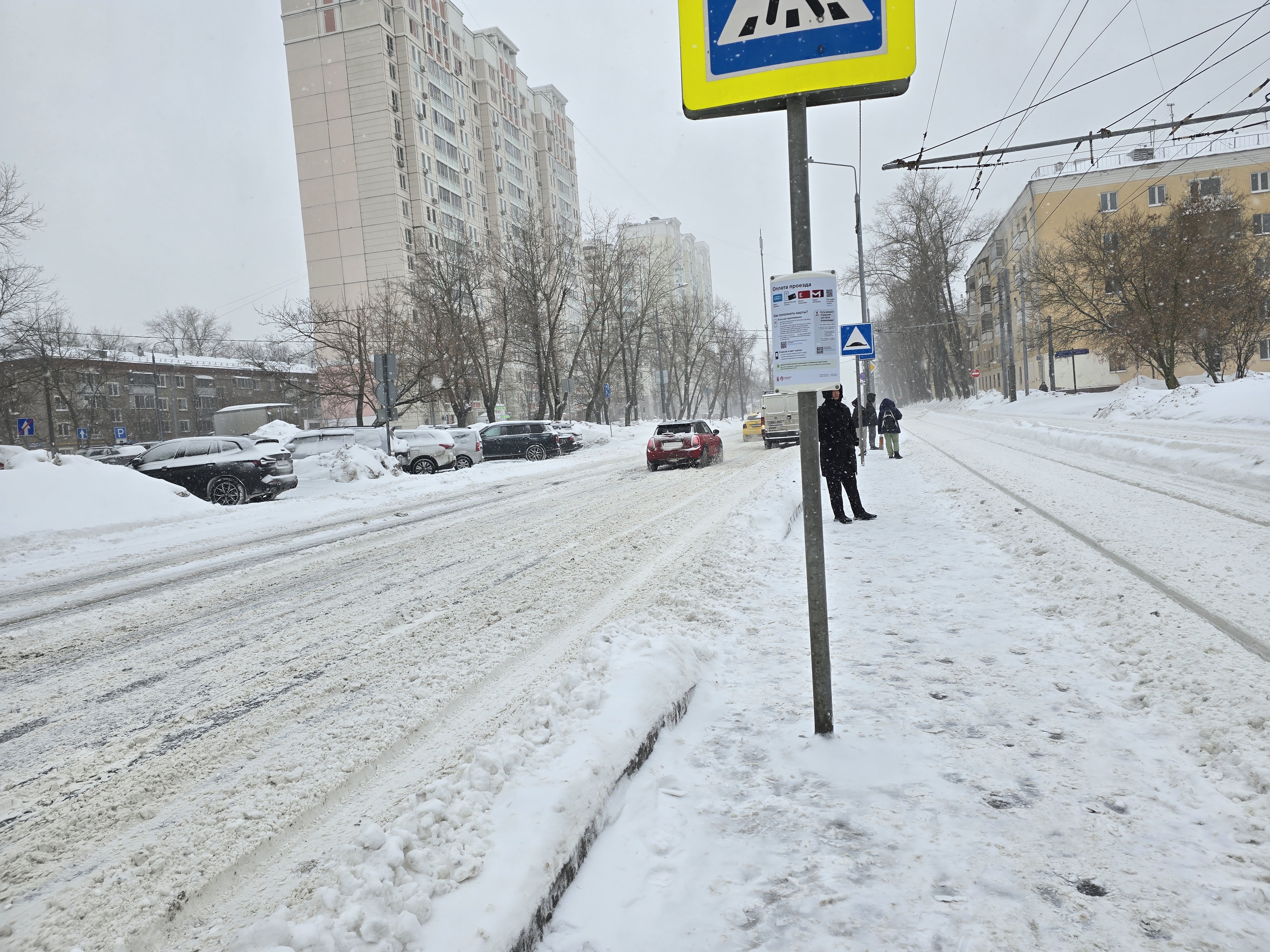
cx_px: 635
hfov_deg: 73.9
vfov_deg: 58.9
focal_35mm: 23
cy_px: 476
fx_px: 844
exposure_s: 1/372
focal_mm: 6.3
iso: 12
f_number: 1.7
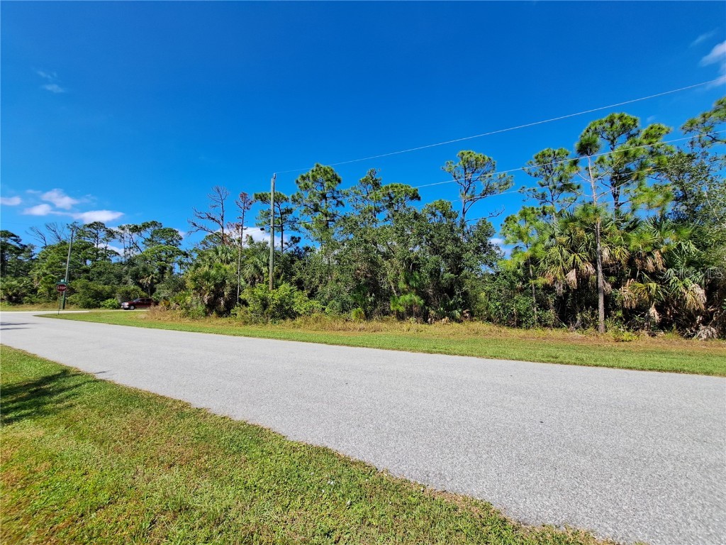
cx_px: 363
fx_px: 273
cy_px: 272
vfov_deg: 89.9
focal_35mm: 13
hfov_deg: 106.2
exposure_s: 1/776
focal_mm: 1.74
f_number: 2.2
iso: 50
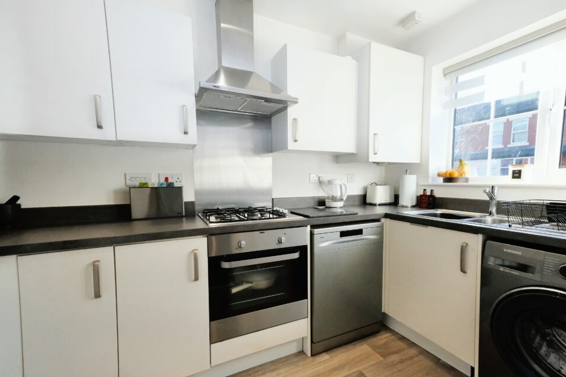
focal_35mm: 16
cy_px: 198
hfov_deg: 96.6
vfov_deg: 73.7
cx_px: 299
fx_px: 252
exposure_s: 1/1100
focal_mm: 10
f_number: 5.6
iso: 4000
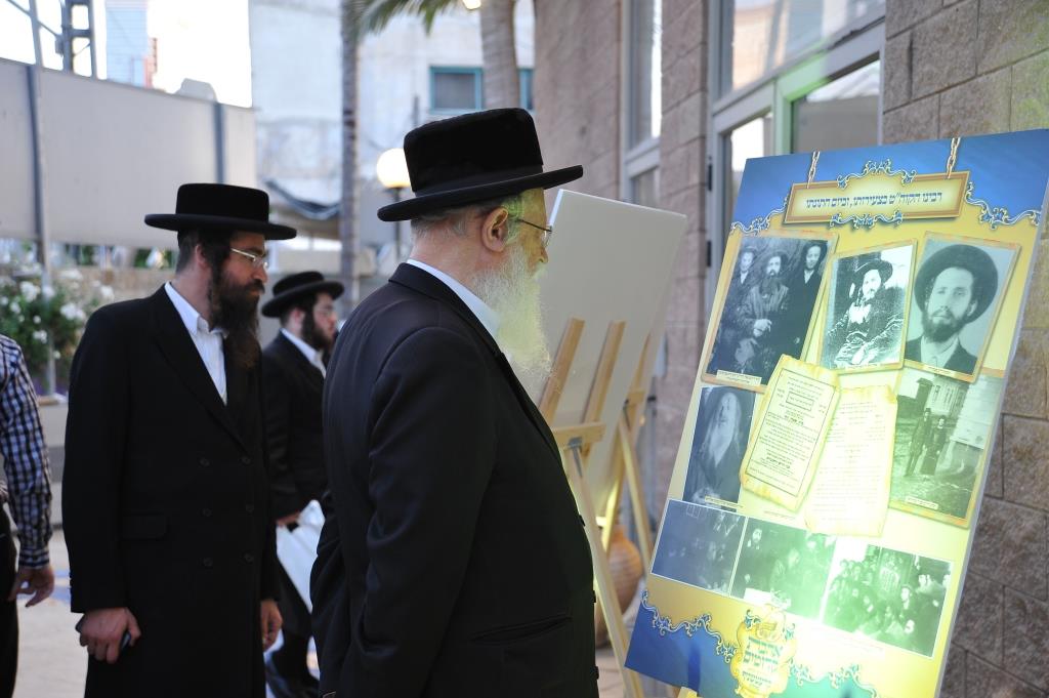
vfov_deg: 26.9
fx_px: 1456
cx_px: 524
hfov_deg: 39.6
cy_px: 349
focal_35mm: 50
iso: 1000
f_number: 3.5
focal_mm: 50
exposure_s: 1/250
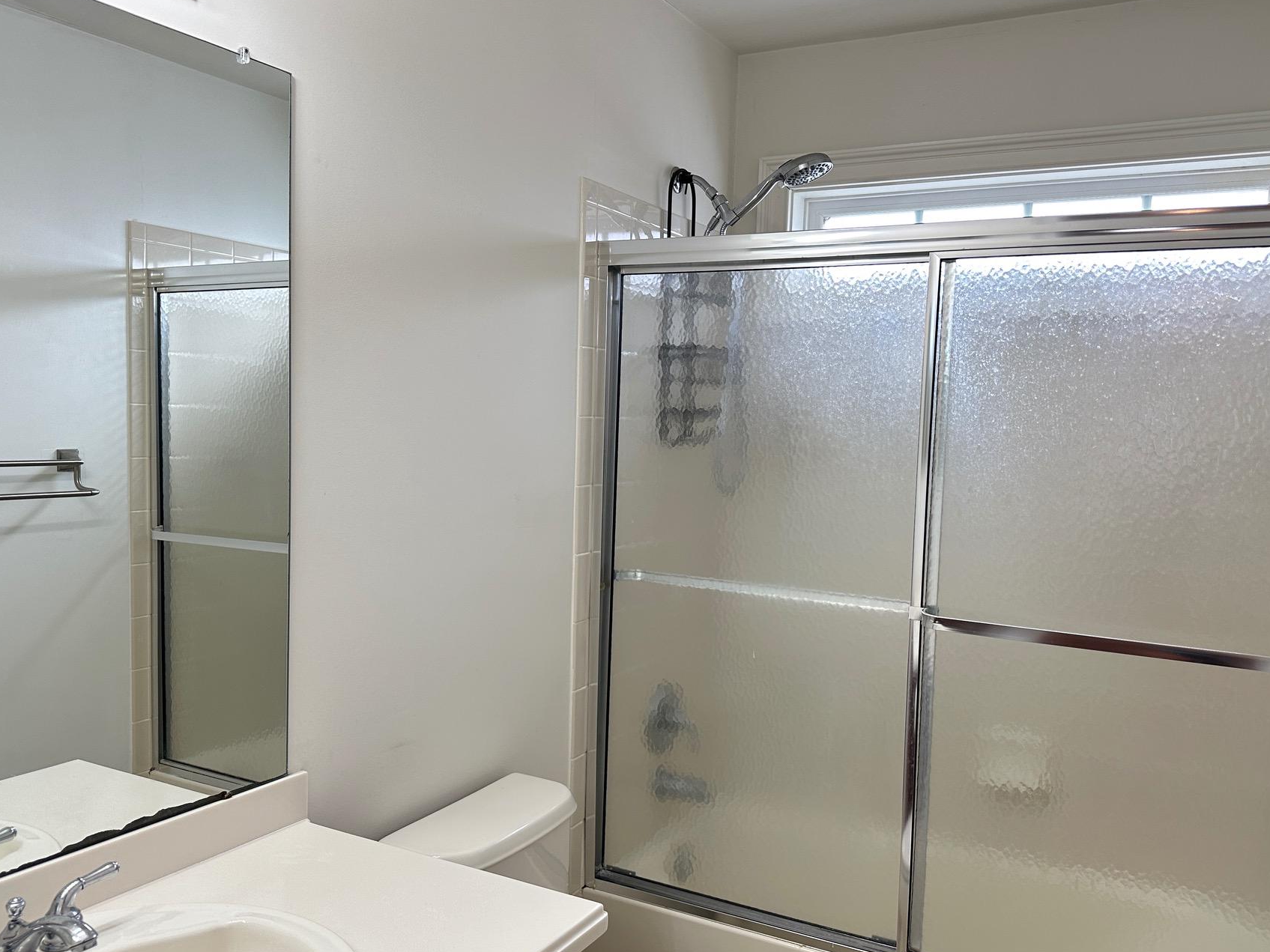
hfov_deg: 61.6
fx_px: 1064
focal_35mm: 29
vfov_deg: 48.2
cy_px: 493
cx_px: 668
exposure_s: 1/120
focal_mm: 6.86
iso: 125
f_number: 1.78
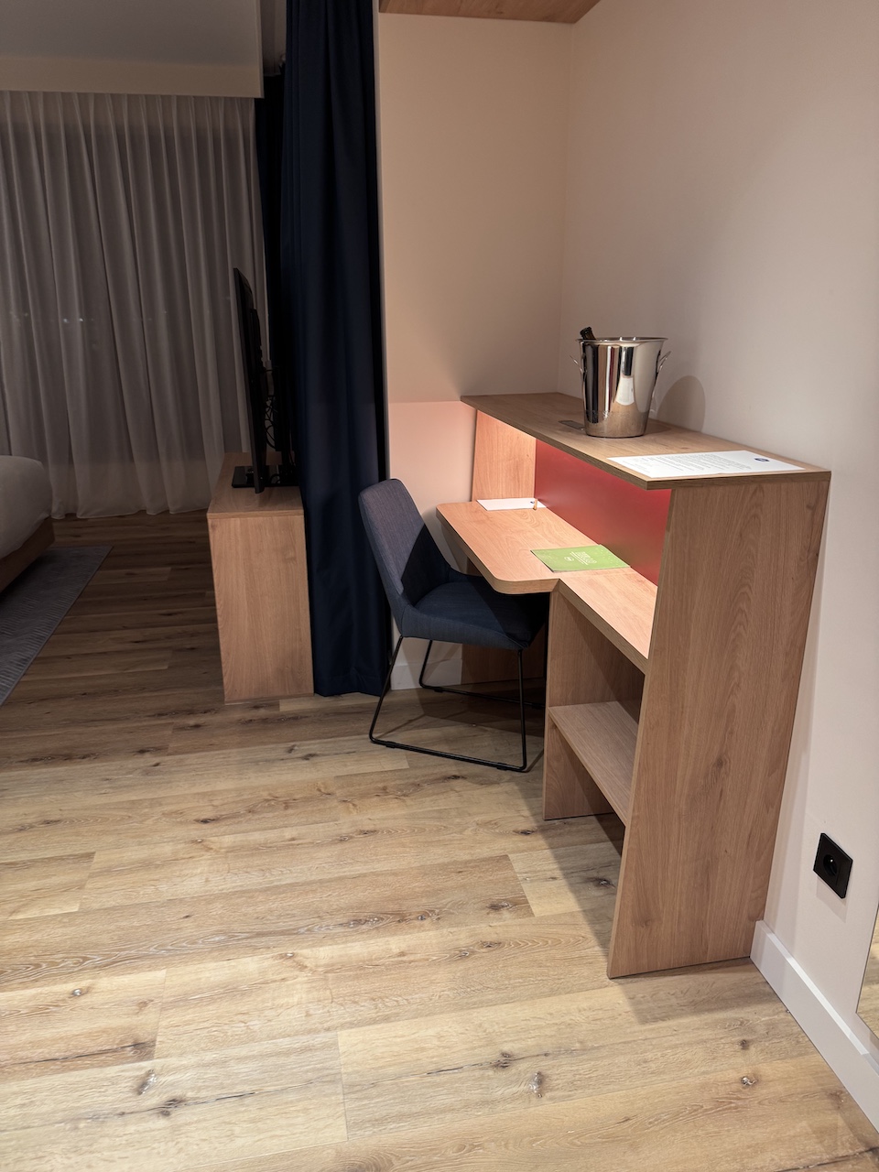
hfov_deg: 56.8
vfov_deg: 71.6
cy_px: 586
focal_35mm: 24
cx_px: 440
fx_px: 813
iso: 125
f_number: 1.78
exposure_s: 1/50
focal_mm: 6.76
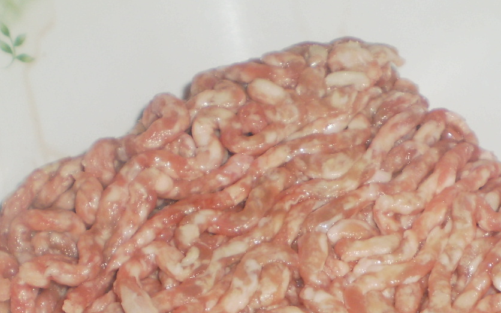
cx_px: 340
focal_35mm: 73
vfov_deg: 17.3
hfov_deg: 28.0
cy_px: 347
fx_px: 997
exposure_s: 1/30
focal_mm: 6.3
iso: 125
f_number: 3.1
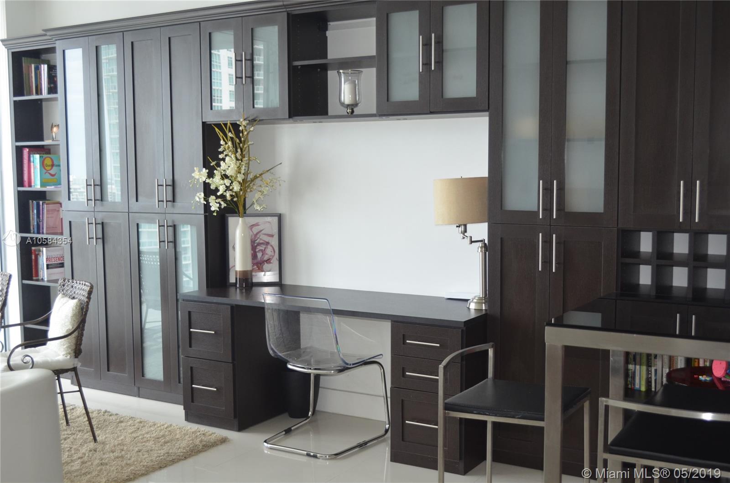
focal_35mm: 44
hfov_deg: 45.1
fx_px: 880
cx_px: 365
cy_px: 242
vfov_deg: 30.7
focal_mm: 29
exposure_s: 1/60
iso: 720
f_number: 4.5
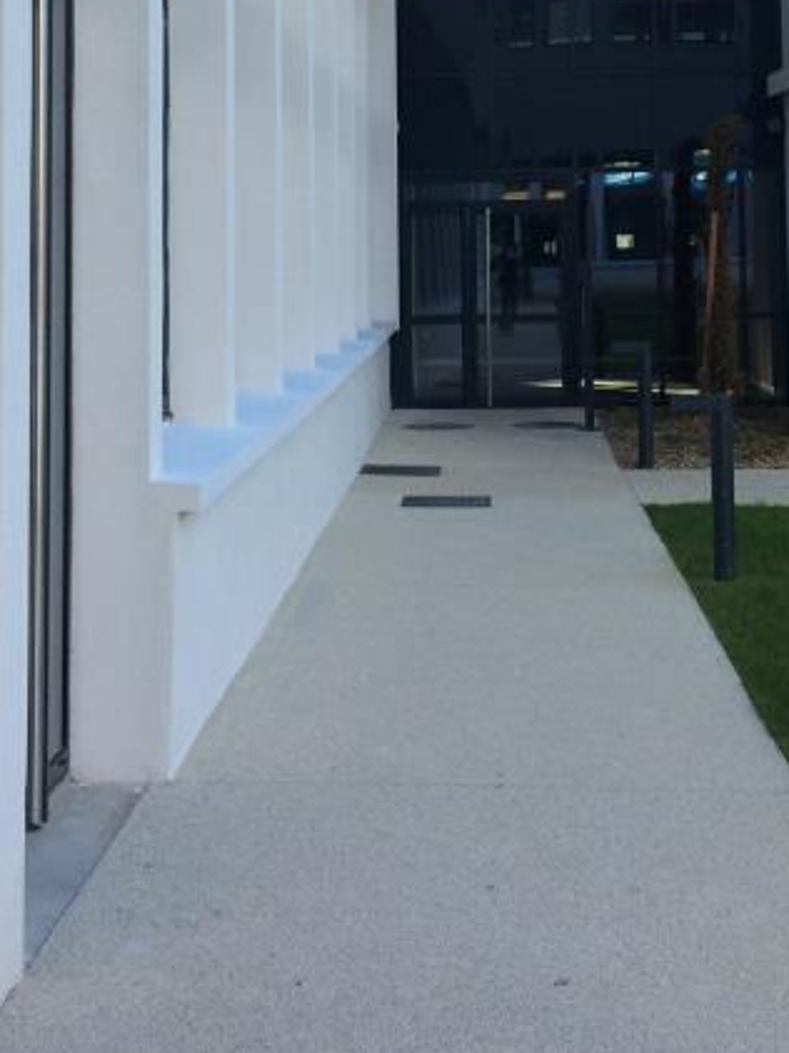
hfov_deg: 22.2
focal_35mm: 66
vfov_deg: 28.2
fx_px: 2008
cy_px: 87
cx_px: 494
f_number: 2.2
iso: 32
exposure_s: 1/275
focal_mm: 4.15
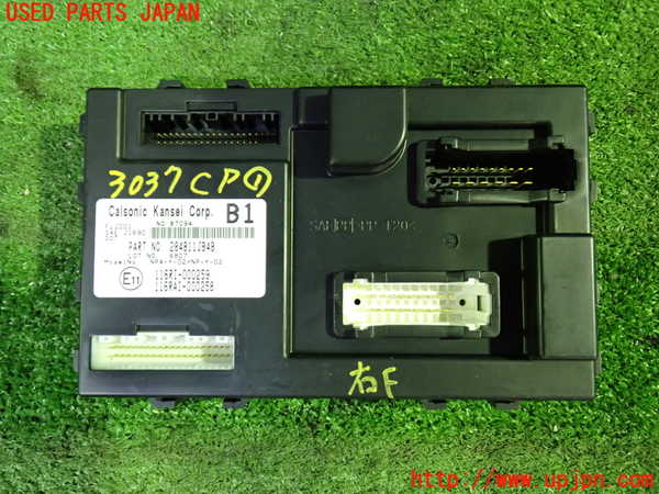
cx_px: 330
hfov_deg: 60.0
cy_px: 247
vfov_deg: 46.8
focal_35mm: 30
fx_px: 571
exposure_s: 1/30
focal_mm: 5.4
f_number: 2.3
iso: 800
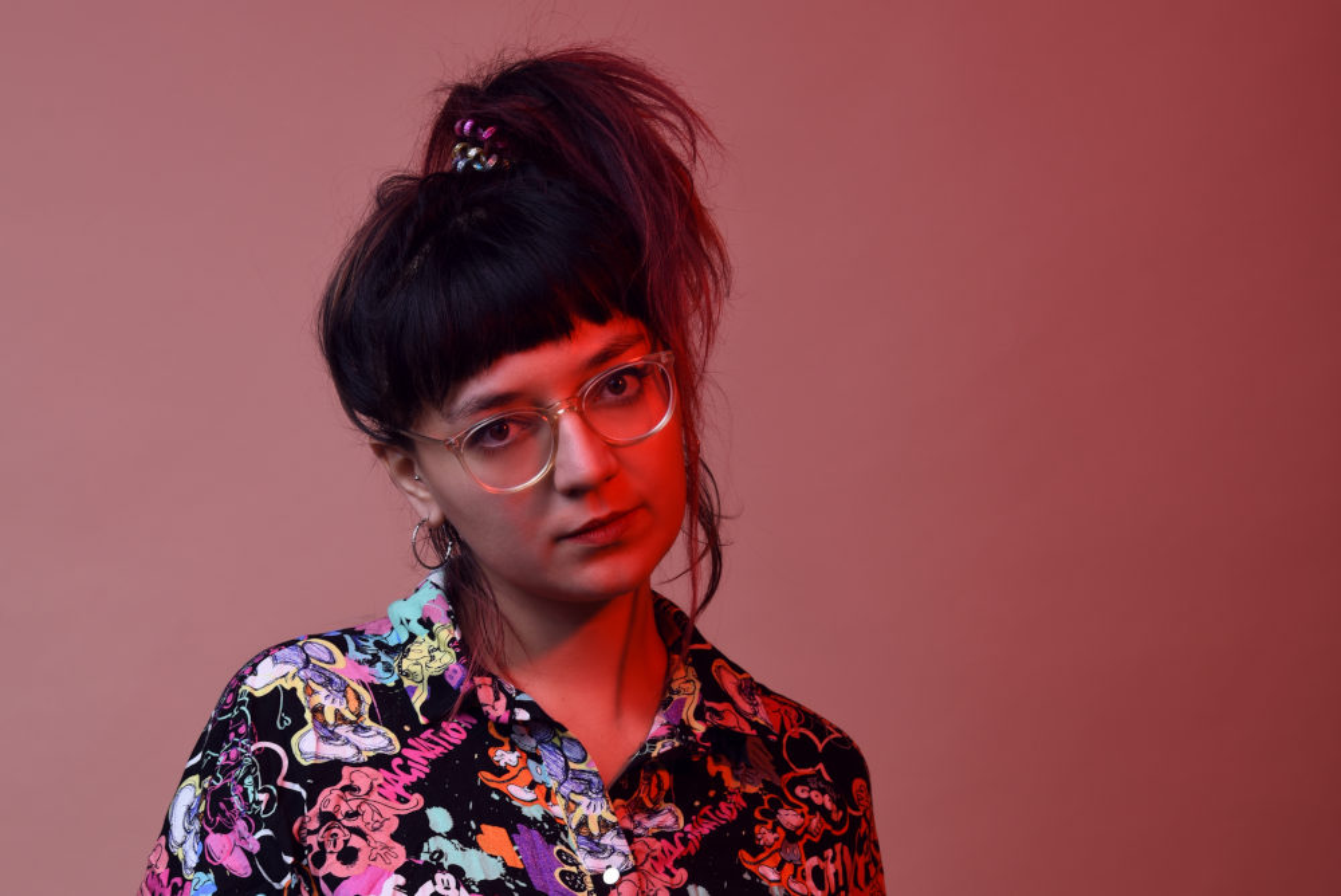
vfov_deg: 11.4
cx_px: 670
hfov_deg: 17.1
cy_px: 448
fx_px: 4472
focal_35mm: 120
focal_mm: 120
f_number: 8
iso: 100
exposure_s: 1/125
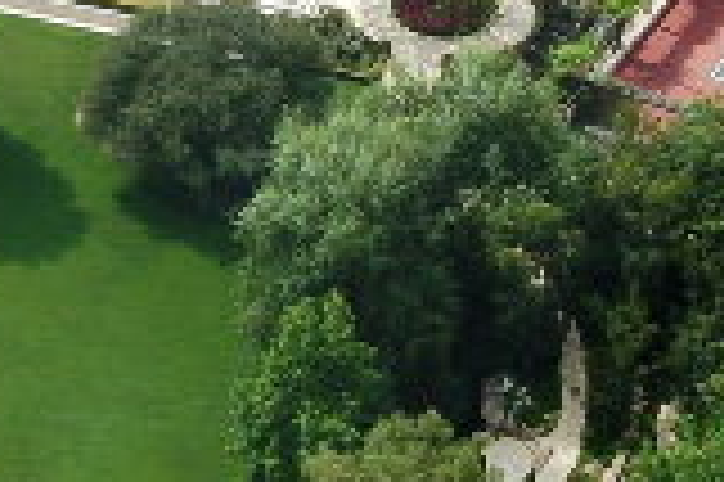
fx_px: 7923
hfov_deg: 5.1
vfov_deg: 3.5
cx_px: -643
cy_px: -164
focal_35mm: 394
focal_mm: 55
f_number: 10
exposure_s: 1/250
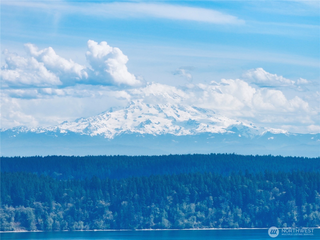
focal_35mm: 166
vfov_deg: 8.9
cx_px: 160
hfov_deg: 11.9
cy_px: 120
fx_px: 1535
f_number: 3.4
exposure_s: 1/800
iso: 100
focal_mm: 30.71
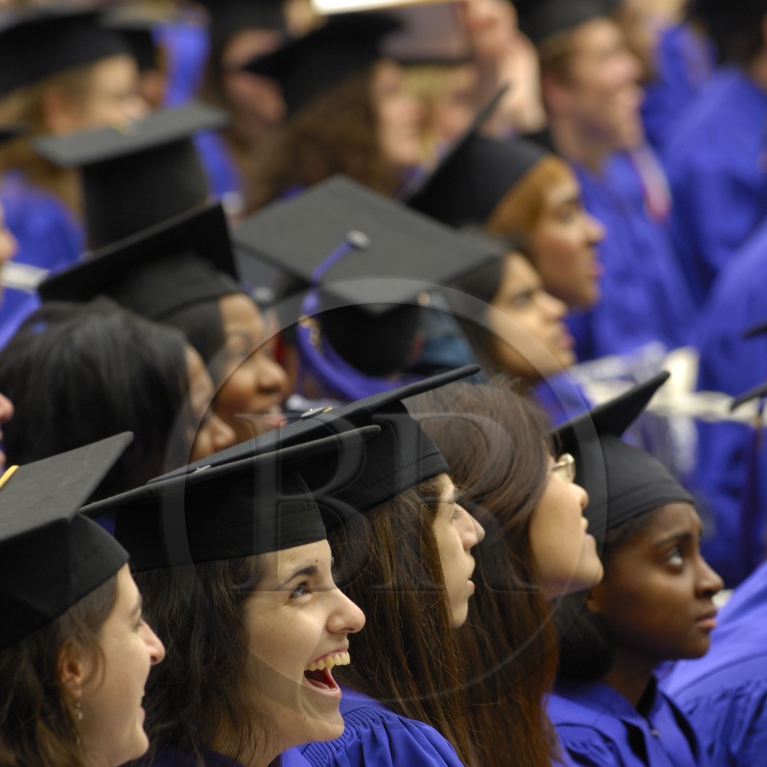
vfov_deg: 4.6
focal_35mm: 385
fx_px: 9651
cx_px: 384
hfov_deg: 4.6
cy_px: 503
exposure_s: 1/200
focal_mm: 200
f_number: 5.3
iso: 200
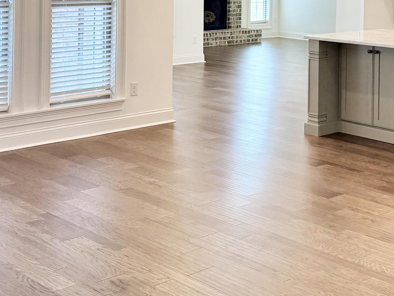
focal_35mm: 67
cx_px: 246
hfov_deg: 28.9
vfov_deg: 21.0
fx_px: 763
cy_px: -19
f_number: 1.78
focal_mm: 6.76
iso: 125
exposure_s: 1/187
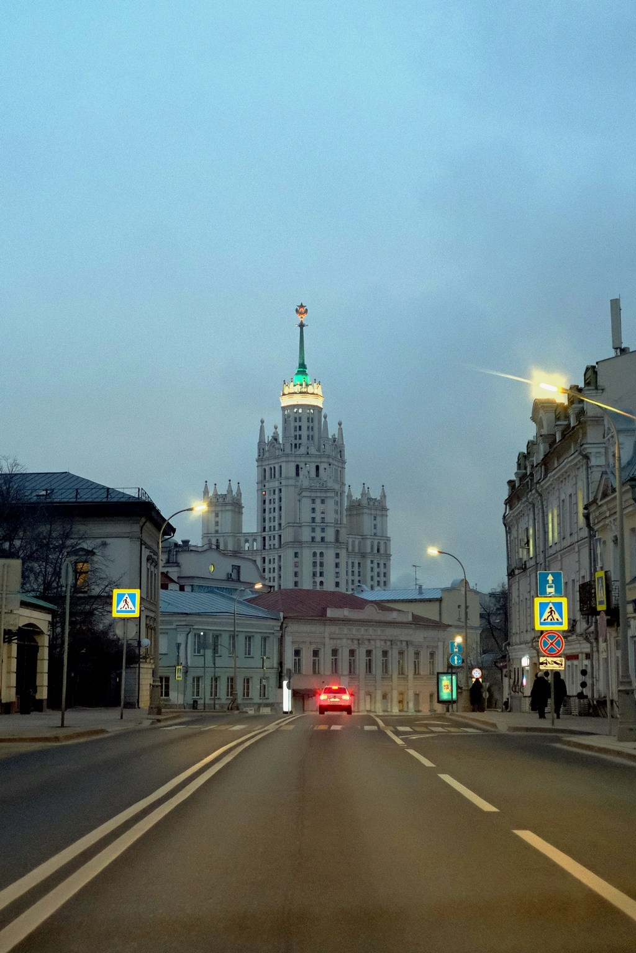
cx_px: 318
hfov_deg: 37.9
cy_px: 476
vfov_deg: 54.4
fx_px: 927
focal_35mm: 35
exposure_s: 1/160
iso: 3200
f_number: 2.2
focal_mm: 23
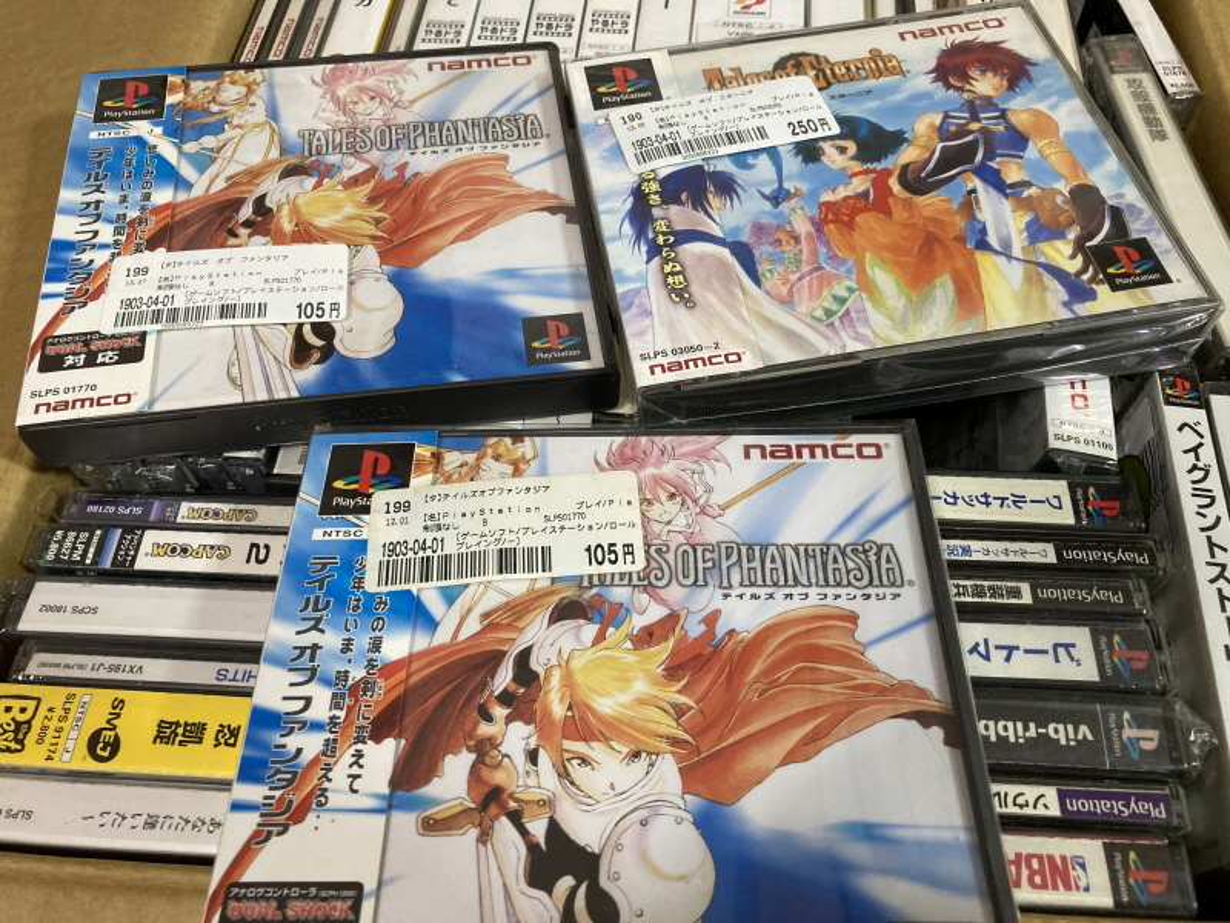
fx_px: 995
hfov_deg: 63.4
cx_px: 615
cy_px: 462
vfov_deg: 49.7
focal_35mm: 28
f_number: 1.8
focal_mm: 3.99
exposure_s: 1/60
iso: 200
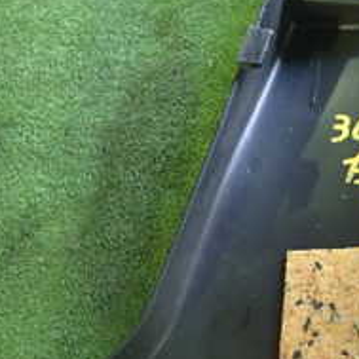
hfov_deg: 22.1
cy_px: 129
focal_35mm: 70
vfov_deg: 24.6
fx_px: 821
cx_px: 467
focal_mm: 4.5
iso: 800
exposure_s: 1/25
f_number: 2
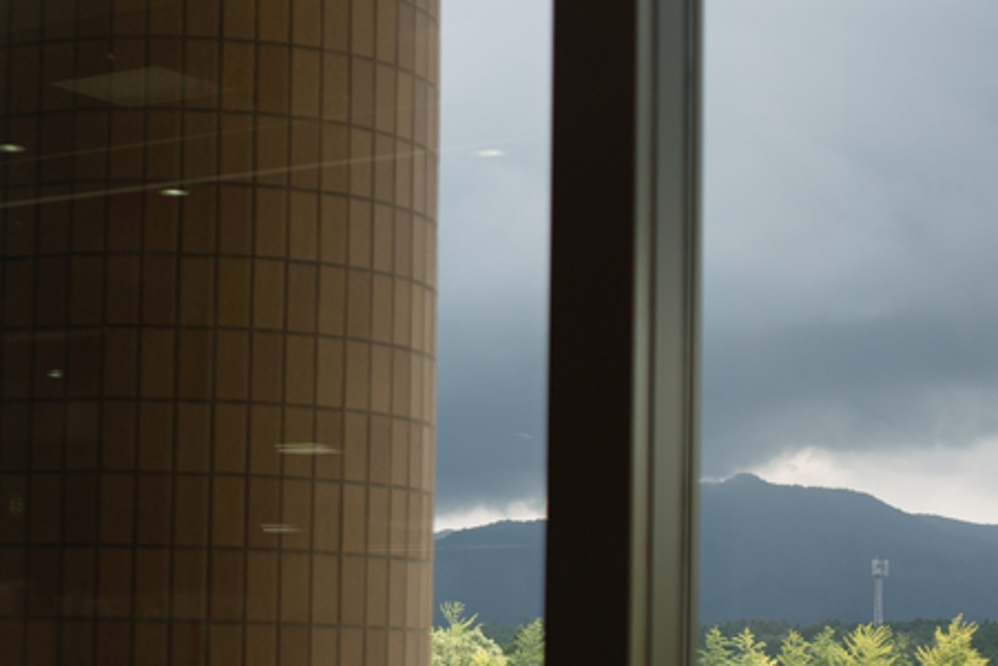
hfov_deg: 21.2
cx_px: 15
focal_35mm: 93
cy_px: 547
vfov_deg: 14.6
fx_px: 2579
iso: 100
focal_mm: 24.2
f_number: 2.8
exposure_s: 1/250
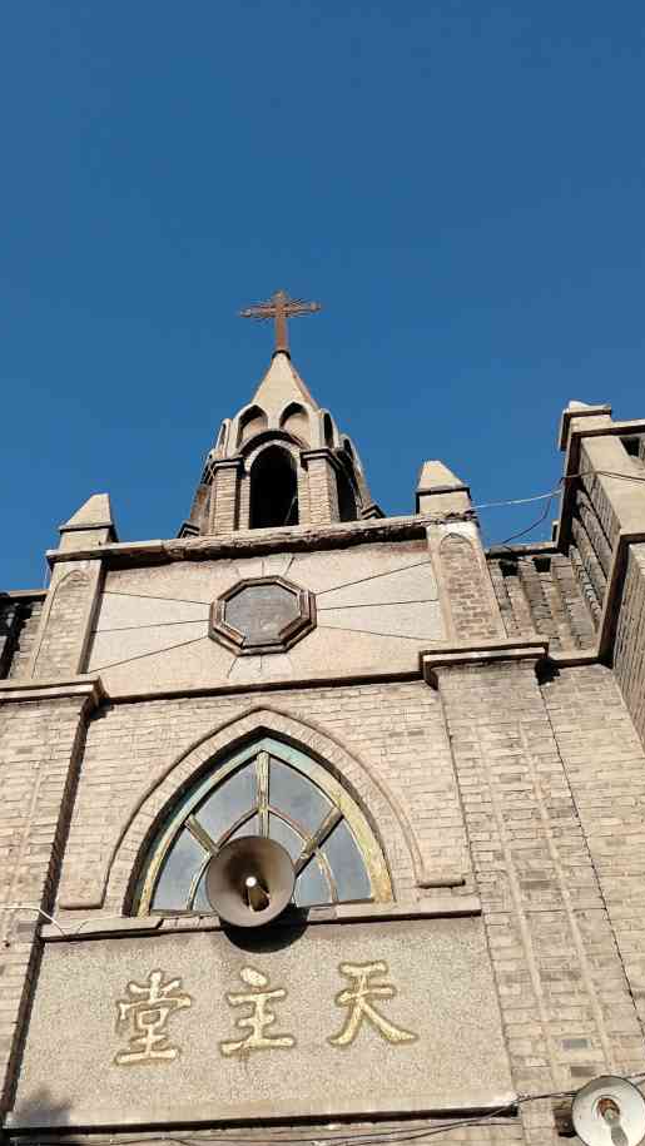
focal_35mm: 30
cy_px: 582
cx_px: 268
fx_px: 912
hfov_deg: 38.8
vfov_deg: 64.3
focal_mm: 3.95
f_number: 2.2
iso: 50
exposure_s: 1/1000
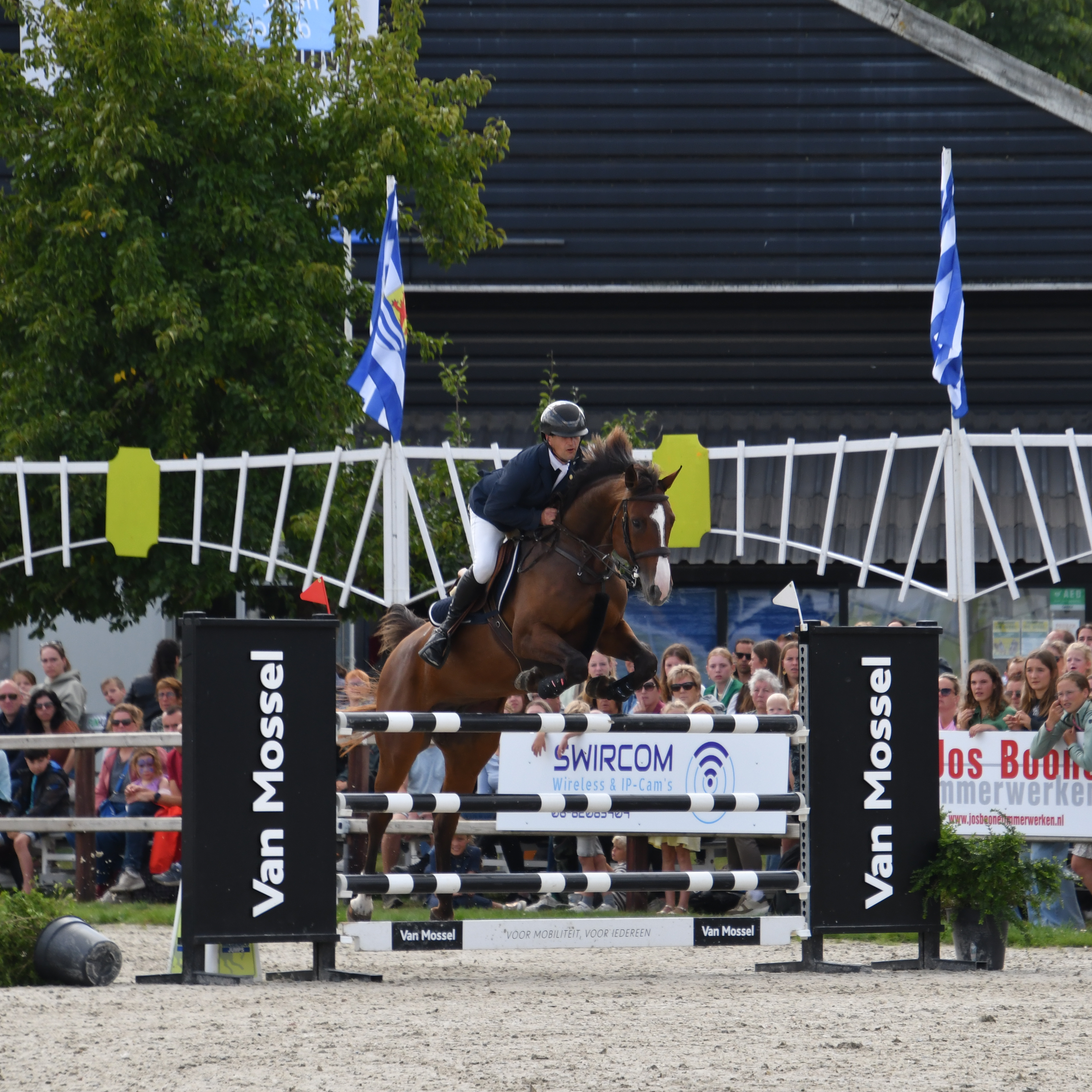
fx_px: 10671
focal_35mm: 299
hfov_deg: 5.9
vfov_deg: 5.9
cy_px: 549
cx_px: 688
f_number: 5.6
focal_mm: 155
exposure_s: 1/1000
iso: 400
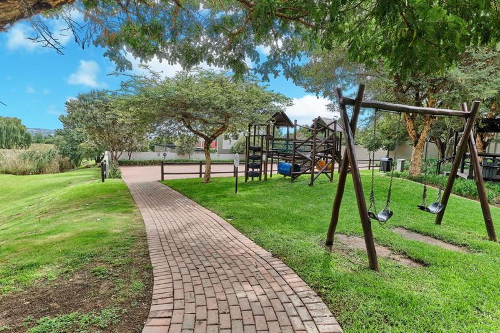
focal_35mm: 17
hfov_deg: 93.3
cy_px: 166
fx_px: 236
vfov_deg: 70.4
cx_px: 250
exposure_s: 1/800
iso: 800
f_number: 8
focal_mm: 11.5
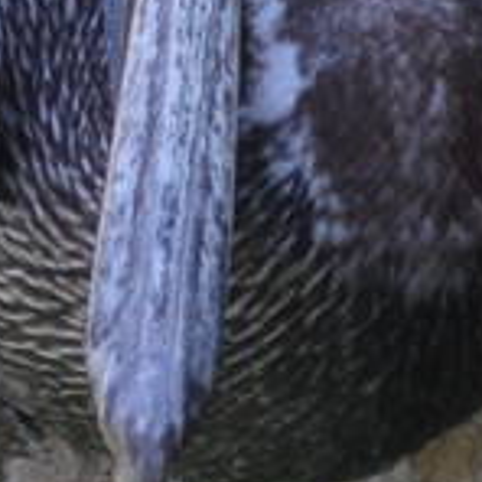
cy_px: -430
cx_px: -414
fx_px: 11951
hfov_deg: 2.3
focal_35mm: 759
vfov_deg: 2.3
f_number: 6.3
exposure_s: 1/160
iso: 200
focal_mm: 55
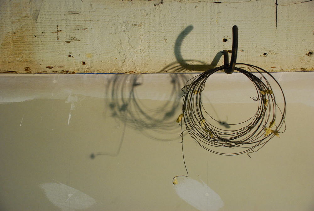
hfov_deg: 42.2
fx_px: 406
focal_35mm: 46
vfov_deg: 29.1
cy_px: 106
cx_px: 157
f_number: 4.2
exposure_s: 1/60
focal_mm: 31
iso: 640
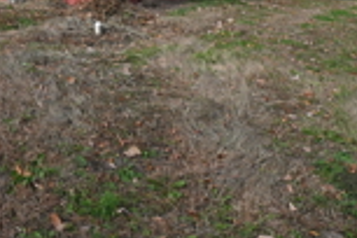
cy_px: -47
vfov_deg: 27.0
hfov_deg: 41.3
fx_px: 436
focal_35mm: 44
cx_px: 42
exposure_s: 1/320
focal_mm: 10
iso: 100
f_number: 6.3
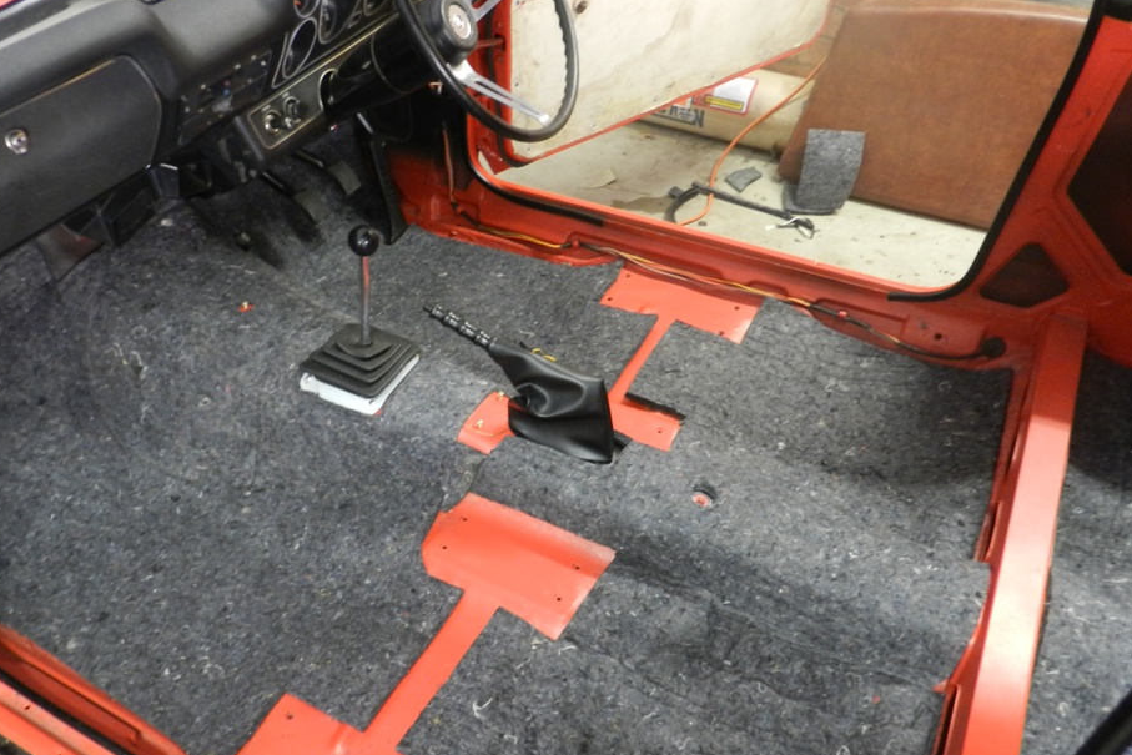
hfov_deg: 67.2
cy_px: 444
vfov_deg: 47.7
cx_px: 510
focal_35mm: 27
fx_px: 849
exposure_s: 1/5
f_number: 3.4
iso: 400
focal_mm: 4
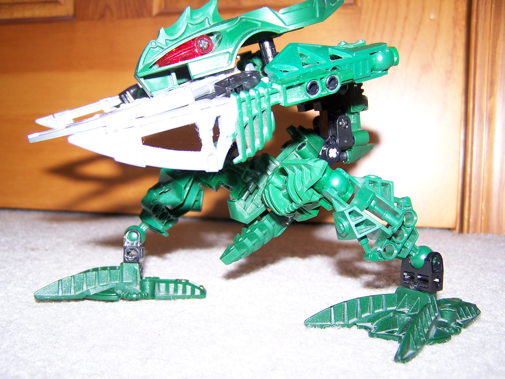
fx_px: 555
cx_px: 252
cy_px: 190
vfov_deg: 37.8
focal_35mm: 38
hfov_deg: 48.9
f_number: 2.8
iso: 80
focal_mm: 6.3
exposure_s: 1/60
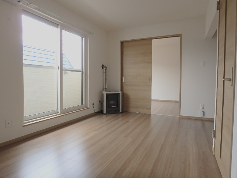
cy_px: 89
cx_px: 118
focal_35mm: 21
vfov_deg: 63.4
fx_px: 144
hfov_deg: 79.0
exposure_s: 1/30
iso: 250
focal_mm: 3.7
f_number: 3.5
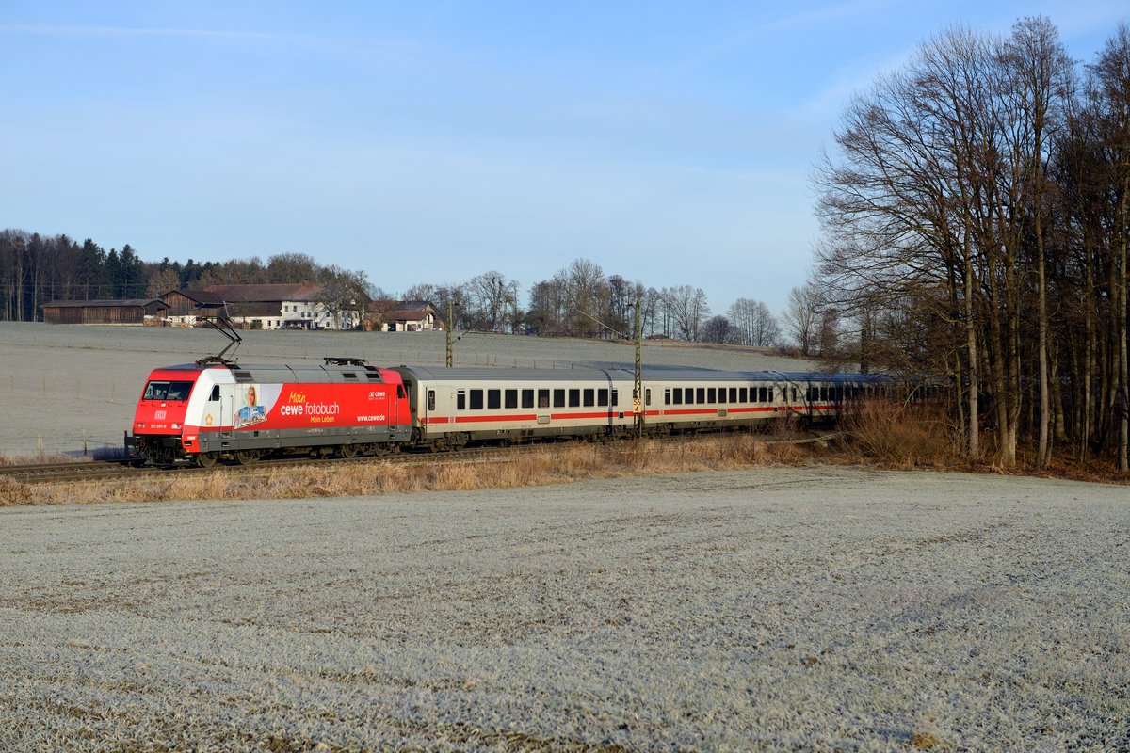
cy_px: 376
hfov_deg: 28.8
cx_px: 565
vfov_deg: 19.5
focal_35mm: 70
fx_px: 2197
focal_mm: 70
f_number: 5
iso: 200
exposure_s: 1/1600
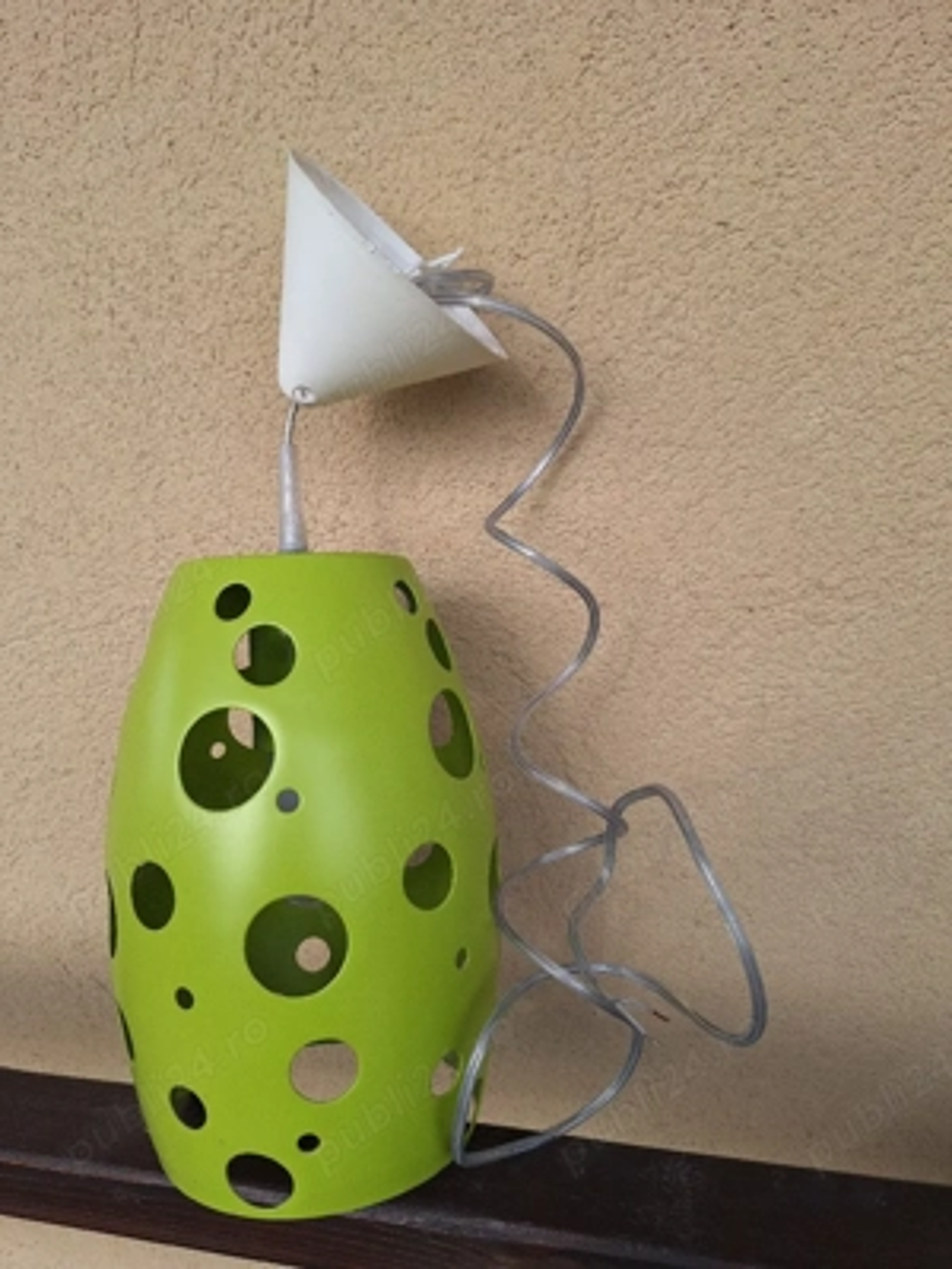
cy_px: 634
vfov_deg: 73.9
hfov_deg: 58.9
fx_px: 843
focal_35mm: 23
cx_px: 476
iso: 40
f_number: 1.8
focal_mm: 5.54
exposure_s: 1/312
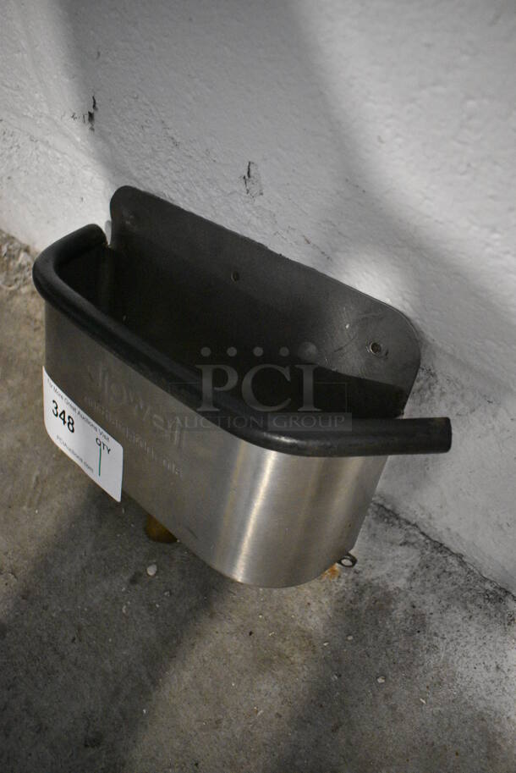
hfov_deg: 48.0
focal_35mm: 27
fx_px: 580
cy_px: 386
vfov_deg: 67.3
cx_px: 258
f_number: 3.5
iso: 6400
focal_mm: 18
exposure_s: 1/125
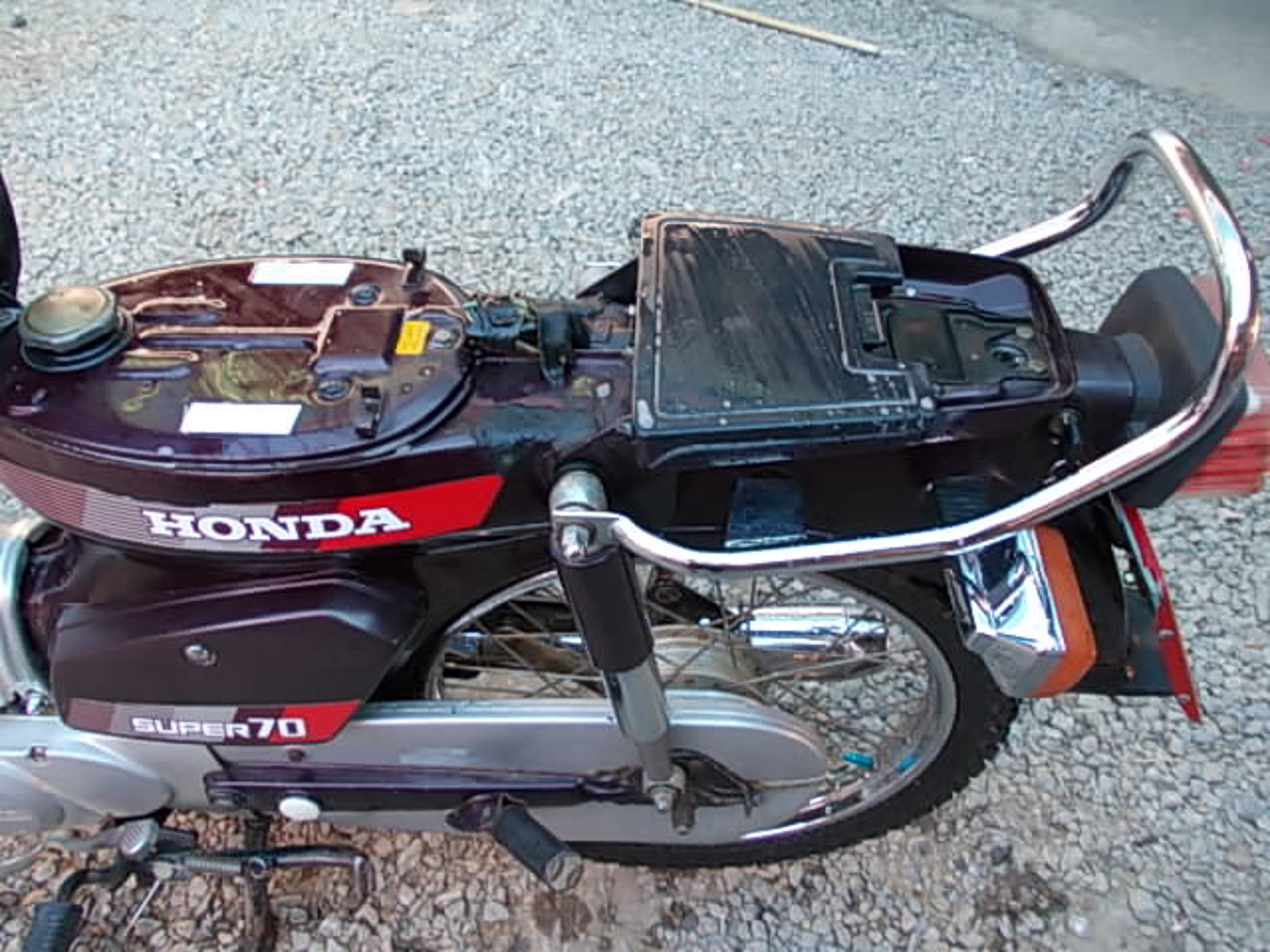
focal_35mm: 28
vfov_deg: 49.7
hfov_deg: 63.4
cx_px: 635
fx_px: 1027
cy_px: 476
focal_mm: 4
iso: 80
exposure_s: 1/30
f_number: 2.7
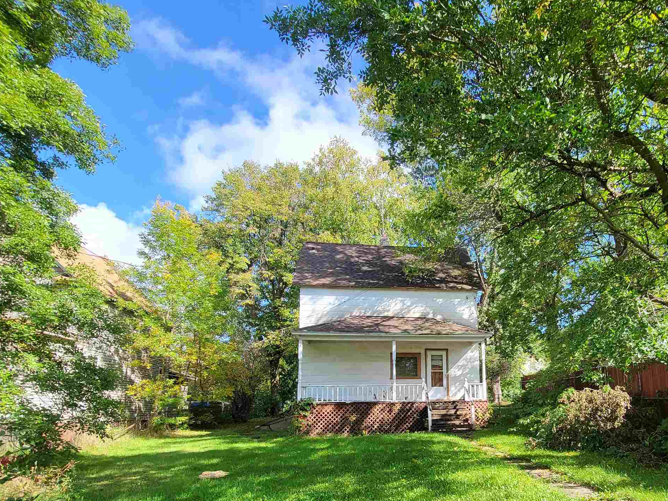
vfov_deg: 60.7
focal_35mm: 21
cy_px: 363
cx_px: 440
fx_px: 405
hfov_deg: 76.7
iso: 32
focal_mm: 1.74
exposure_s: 1/316
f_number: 2.2
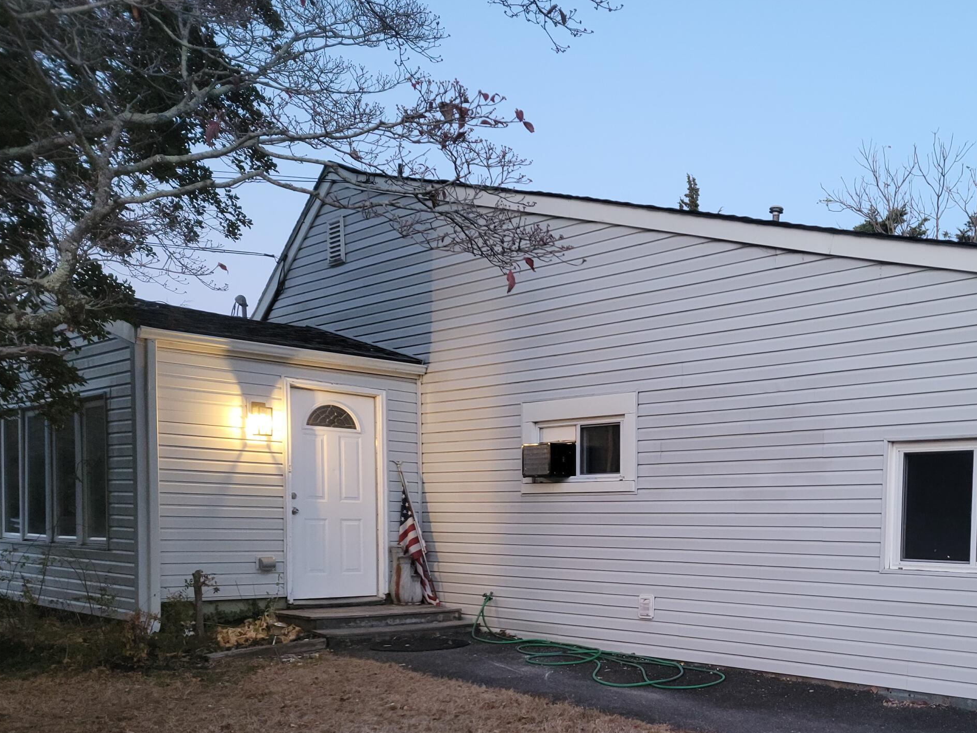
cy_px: 577
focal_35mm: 38
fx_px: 1072
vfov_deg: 36.5
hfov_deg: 47.3
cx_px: 725
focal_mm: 6.7
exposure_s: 1/24
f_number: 1.8
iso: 125
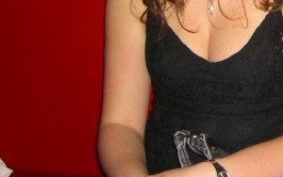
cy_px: -19
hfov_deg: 21.5
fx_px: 702
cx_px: 318
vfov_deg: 14.0
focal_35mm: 91
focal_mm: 7.9
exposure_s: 1/60
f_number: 2.8
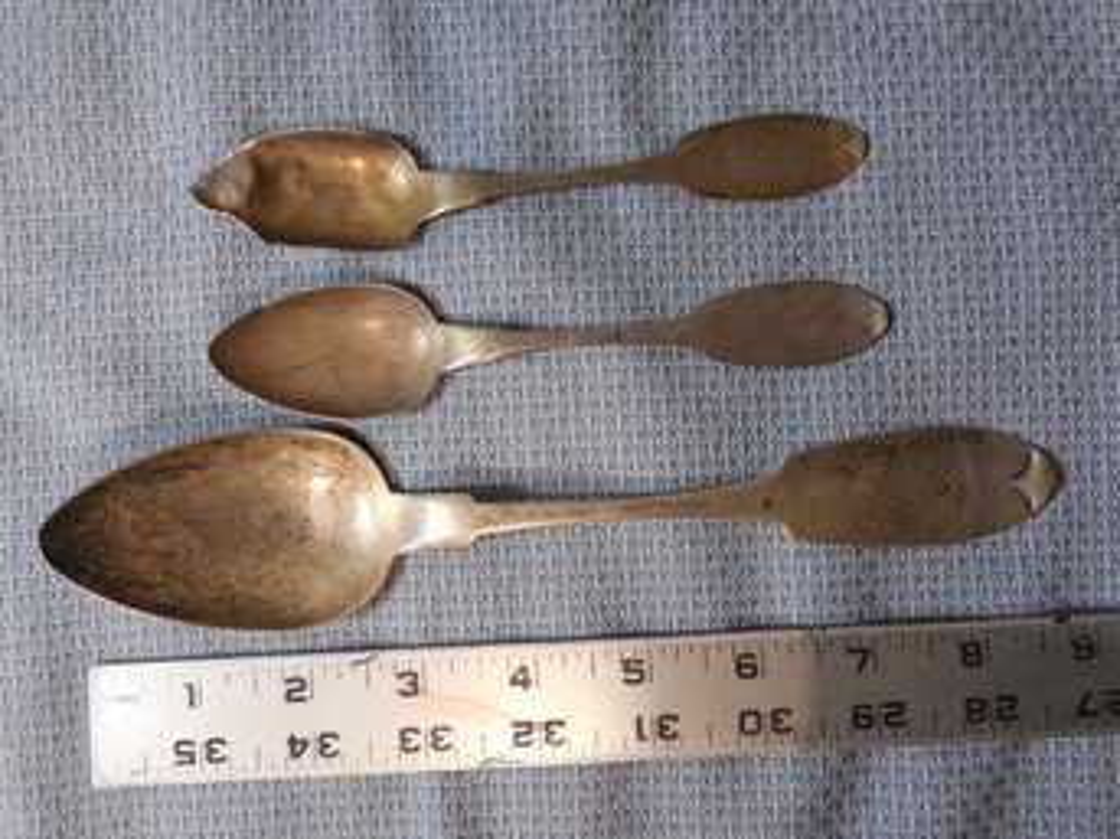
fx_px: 1003
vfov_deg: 45.4
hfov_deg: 58.4
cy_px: 420
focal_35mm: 31
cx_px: 560
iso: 320
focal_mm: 5.6
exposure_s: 1/30
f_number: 3.6
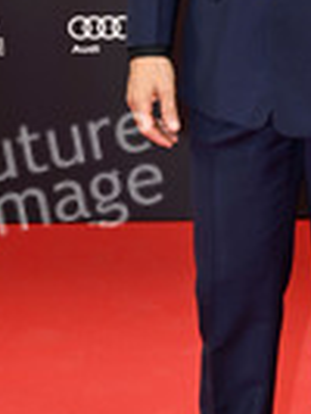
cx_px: 342
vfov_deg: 14.0
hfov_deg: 10.6
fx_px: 1662
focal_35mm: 139
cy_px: 31
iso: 640
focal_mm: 48
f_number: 6.3
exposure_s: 1/125
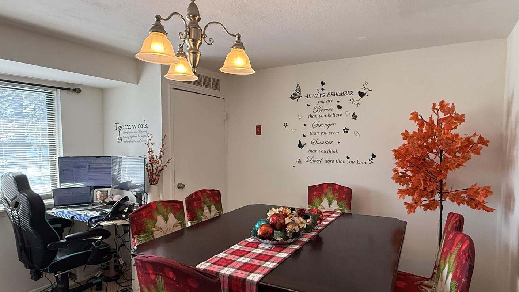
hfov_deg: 81.0
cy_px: 161
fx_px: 303
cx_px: 284
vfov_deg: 51.4
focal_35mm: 22
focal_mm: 2.22
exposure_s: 1/120
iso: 320
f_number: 2.2
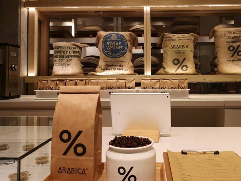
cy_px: 69
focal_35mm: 34
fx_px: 237
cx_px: 148
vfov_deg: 41.5
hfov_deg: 53.5
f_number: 1.8
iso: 50
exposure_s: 1/50
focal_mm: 3.95
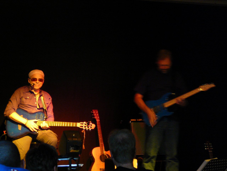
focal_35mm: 105
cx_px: 114
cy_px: 86
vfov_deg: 14.1
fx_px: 689
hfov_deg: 18.7
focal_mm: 15.6
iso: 200
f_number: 3.9
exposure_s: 1/8
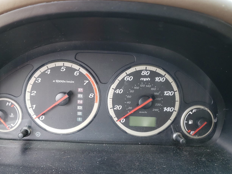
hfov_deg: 53.8
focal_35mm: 34
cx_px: 103
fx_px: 228
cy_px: 101
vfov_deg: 41.7
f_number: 1.5
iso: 50
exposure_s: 1/164
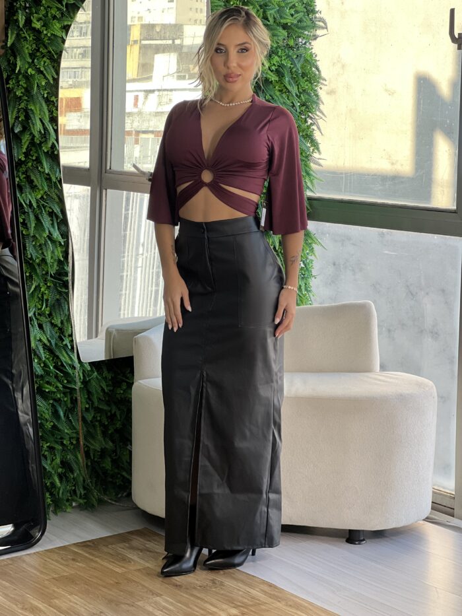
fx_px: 1370
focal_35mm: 77
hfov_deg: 19.1
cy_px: 308
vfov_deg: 25.3
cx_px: 231
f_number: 2.8
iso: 80
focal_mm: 9
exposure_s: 1/120
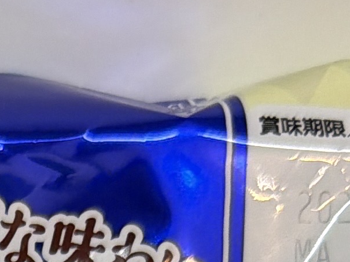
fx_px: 1618
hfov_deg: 11.6
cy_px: 746
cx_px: -226
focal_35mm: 160
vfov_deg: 8.1
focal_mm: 6.76
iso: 160
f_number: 1.78
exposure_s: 1/100
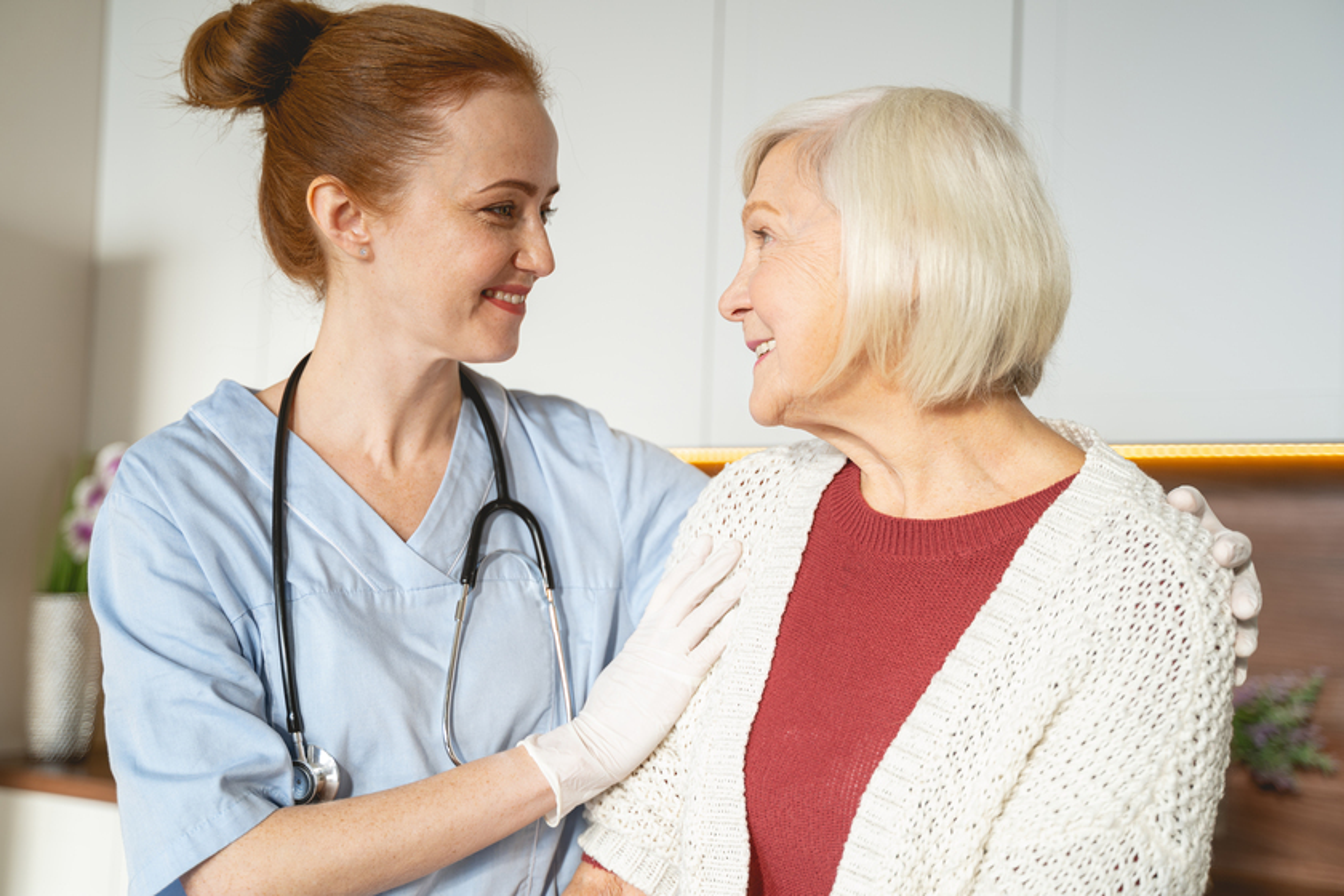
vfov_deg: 28.6
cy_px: 448
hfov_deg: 41.9
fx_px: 1755
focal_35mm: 47
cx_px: 672
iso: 200
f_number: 2.8
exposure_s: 1/80
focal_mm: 47
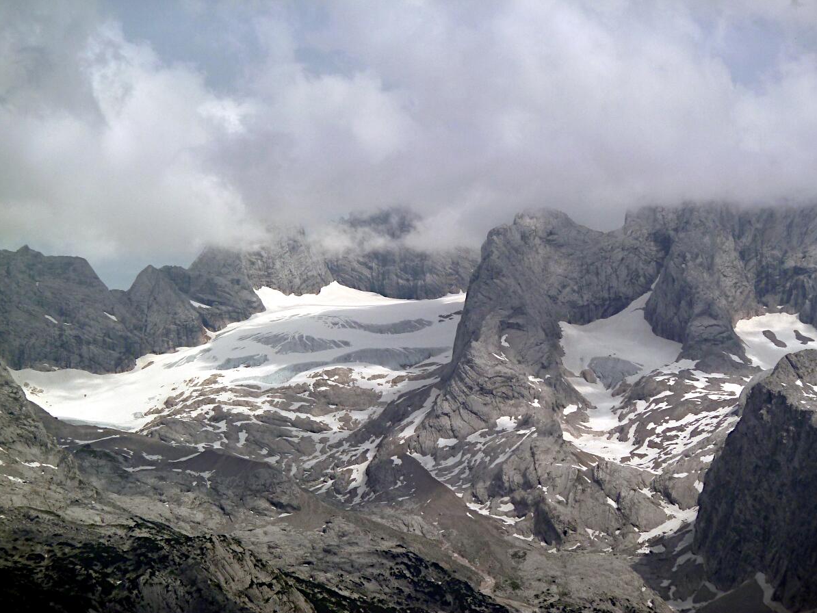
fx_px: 4981
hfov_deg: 9.4
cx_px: 408
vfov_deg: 7.0
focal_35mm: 211
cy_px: 307
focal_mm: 34.4
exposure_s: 1/1000
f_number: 5.6
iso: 80
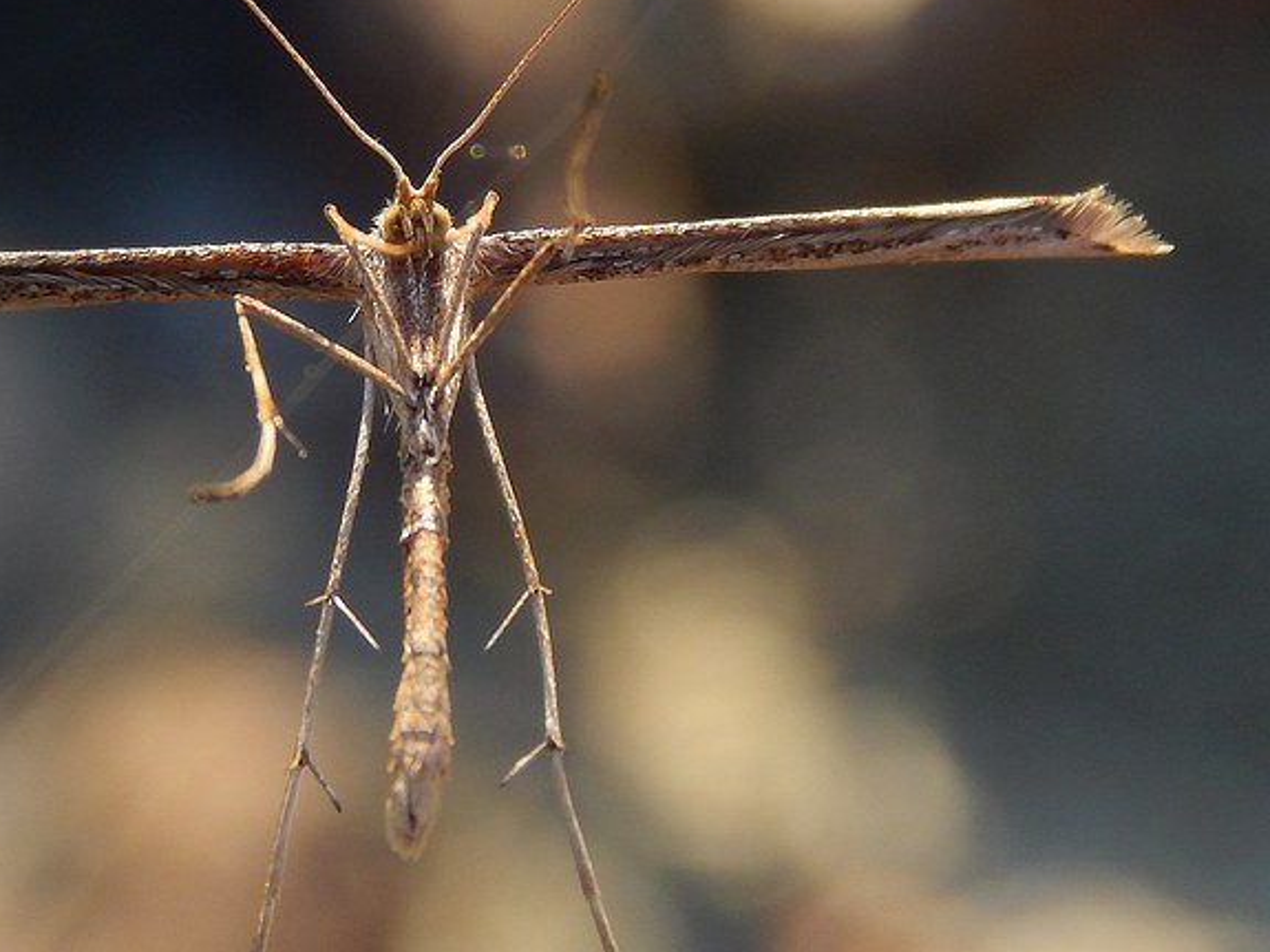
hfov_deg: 12.3
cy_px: 415
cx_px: 389
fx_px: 5869
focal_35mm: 160
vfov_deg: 9.3
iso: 125
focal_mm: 20.5
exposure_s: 1/100
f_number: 4.6
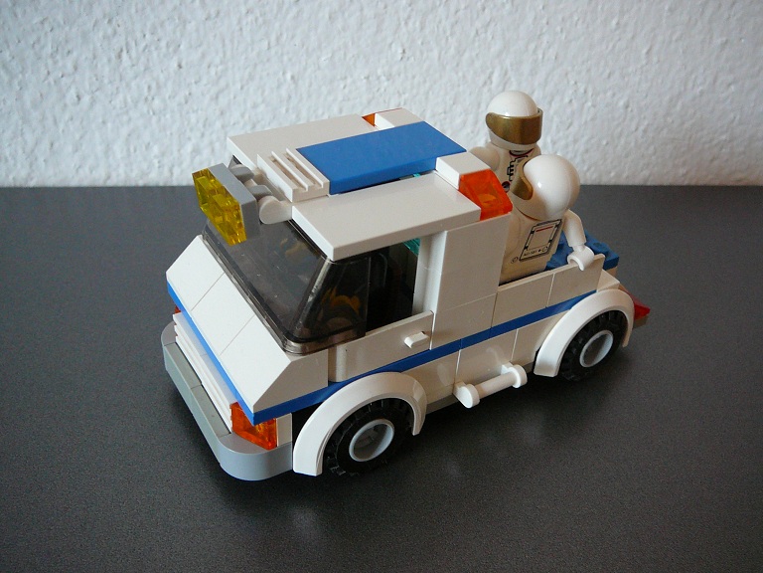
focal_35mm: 35
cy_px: 286
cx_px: 382
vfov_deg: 40.7
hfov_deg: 52.6
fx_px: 771
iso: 200
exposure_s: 1/20
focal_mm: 5.2
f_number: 2.8
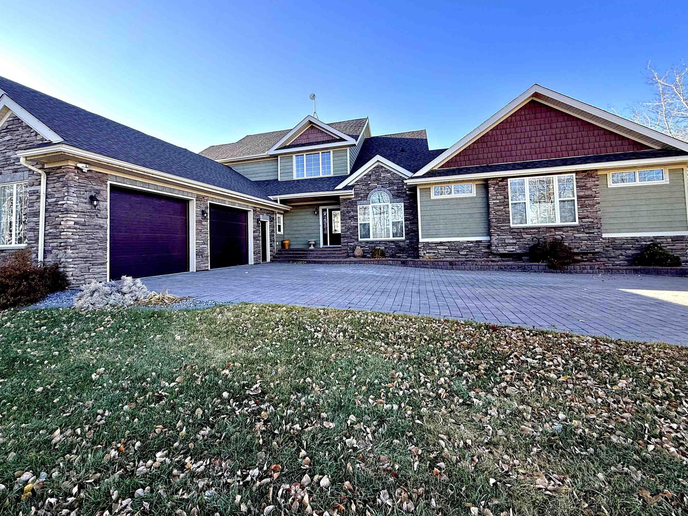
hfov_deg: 94.4
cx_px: 320
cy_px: 230
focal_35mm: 16
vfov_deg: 77.8
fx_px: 318
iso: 64
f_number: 2.2
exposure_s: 1/329
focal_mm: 2.22
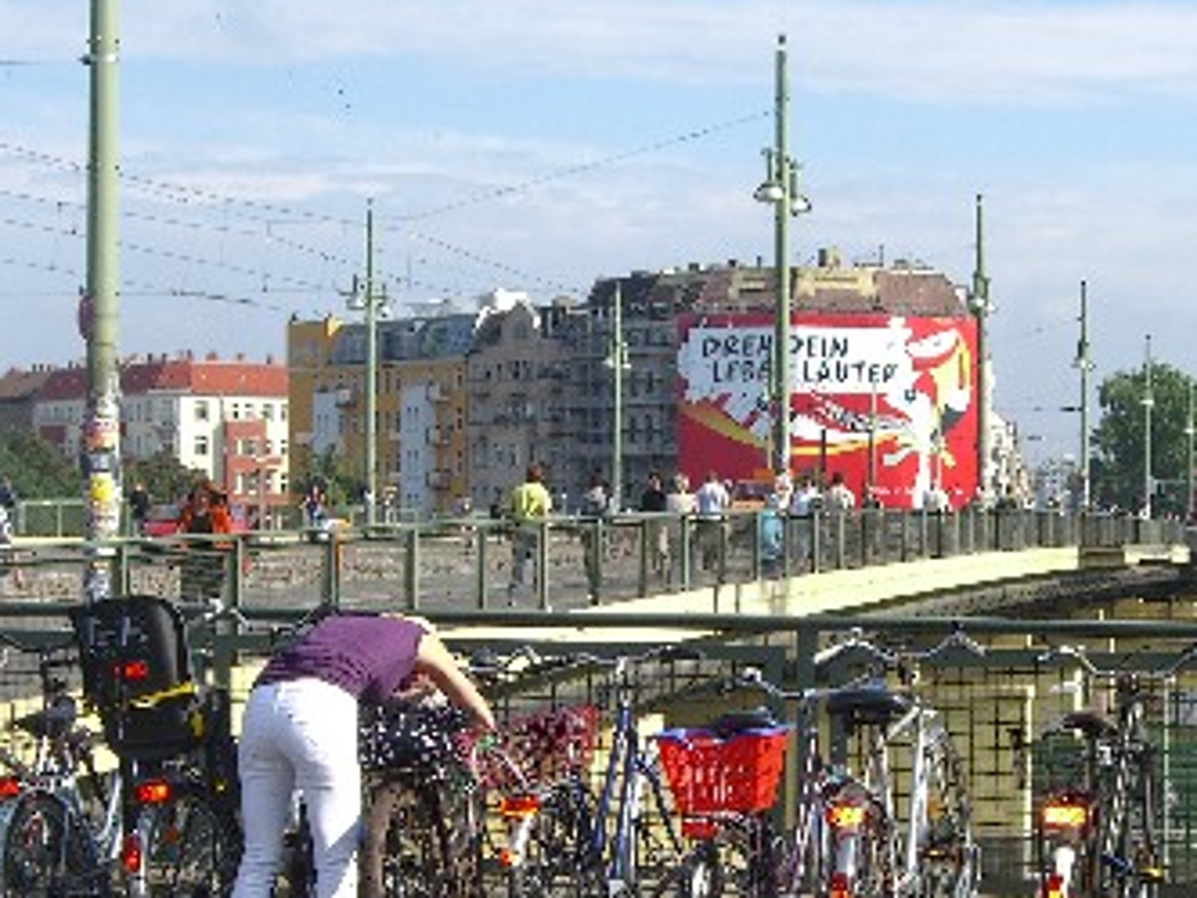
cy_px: 680
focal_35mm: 100
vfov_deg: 14.7
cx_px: 716
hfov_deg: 19.6
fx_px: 3458
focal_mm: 11.8
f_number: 5
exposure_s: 1/400
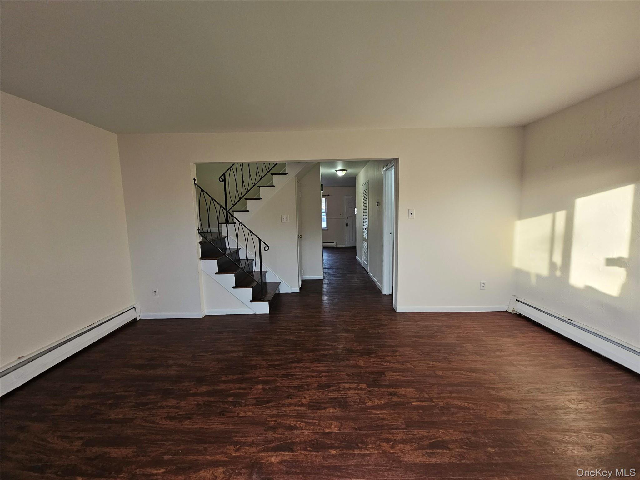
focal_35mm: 13
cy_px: 240
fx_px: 240
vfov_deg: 89.9
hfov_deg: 106.2
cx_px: 320
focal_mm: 2.2
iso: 200
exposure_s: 1/77.4
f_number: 2.2
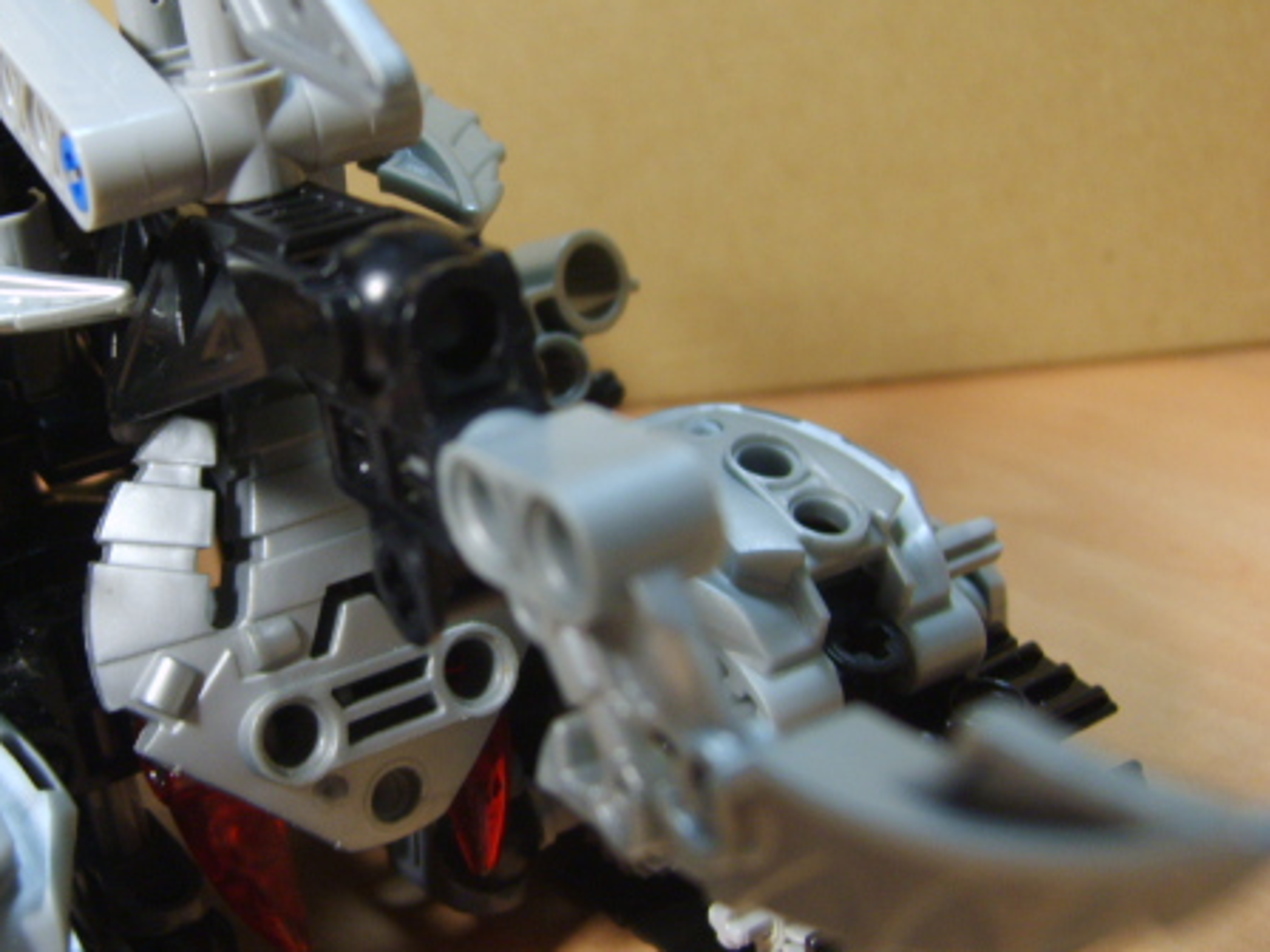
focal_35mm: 50
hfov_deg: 37.8
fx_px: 1834
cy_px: 419
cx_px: 425
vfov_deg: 29.1
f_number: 2.8
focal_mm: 7.4
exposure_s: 1/8
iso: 123
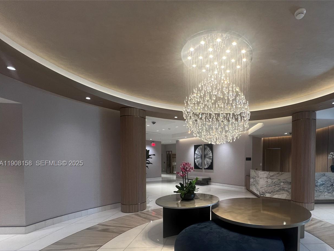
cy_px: 164
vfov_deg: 72.9
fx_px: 164
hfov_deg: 88.5
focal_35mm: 17
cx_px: 216
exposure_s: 1/120
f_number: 1.8
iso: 160
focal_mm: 1.57
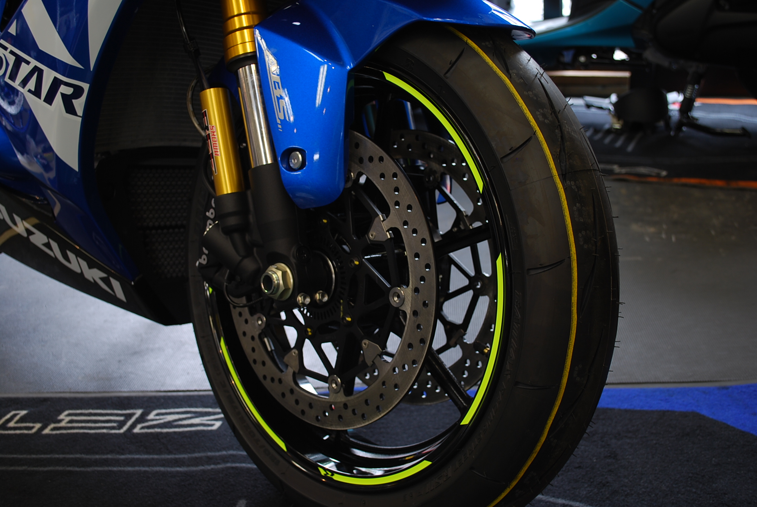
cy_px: 254
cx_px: 378
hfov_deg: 49.5
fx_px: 821
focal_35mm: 39
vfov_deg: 34.3
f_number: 5.6
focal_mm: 26
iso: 100
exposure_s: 1/8
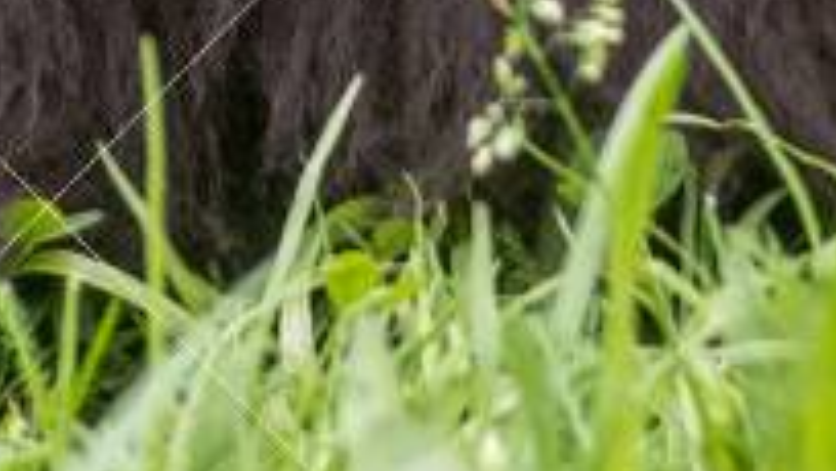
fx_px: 19961
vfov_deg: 1.3
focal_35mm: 900
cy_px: -678
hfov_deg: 2.4
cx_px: 41
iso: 640
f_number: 5.6
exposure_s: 1/1600
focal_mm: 135
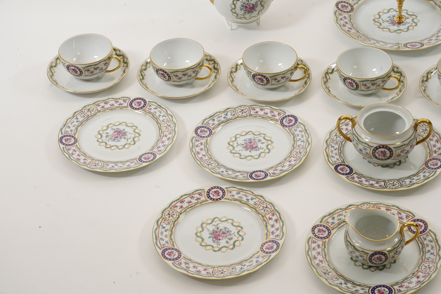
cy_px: 147
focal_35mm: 87
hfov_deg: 23.4
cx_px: 220
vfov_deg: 15.7
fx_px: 1066
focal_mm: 87
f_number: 13
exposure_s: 1/125
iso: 1250
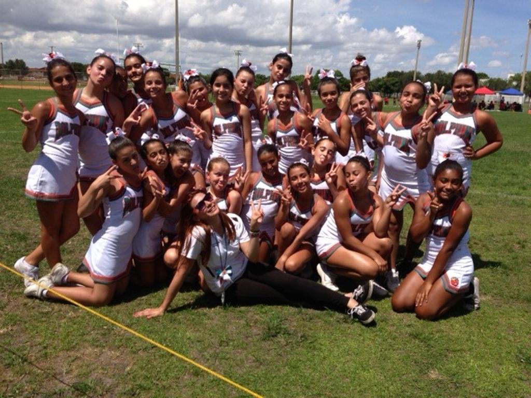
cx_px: 266
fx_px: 506
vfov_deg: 42.9
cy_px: 199
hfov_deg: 55.4
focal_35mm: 33
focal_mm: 4.13
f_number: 2.4
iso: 50
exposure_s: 1/2008
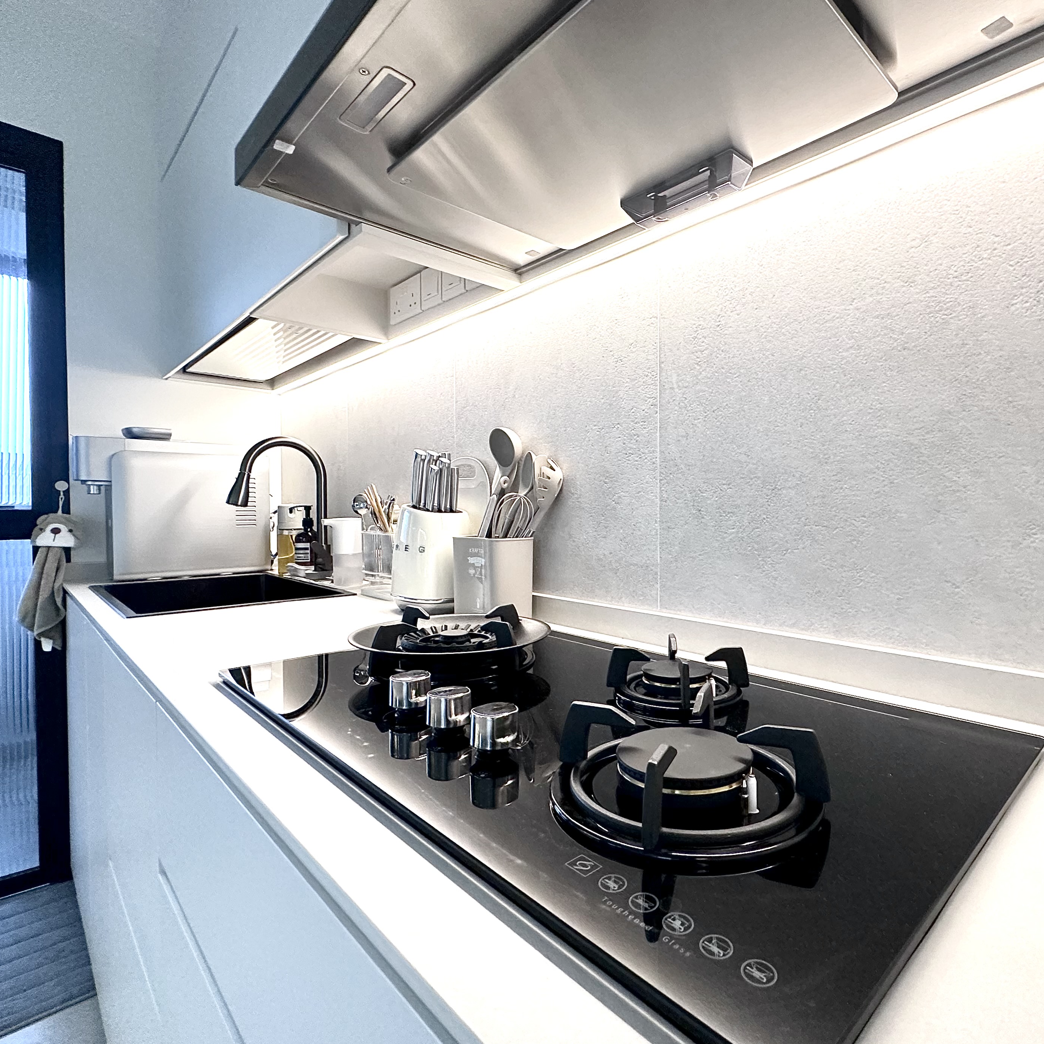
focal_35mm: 18
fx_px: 614
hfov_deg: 80.0
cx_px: 613
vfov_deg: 80.7
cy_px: 521
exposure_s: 1/100
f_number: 2.2
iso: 320
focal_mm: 2.22
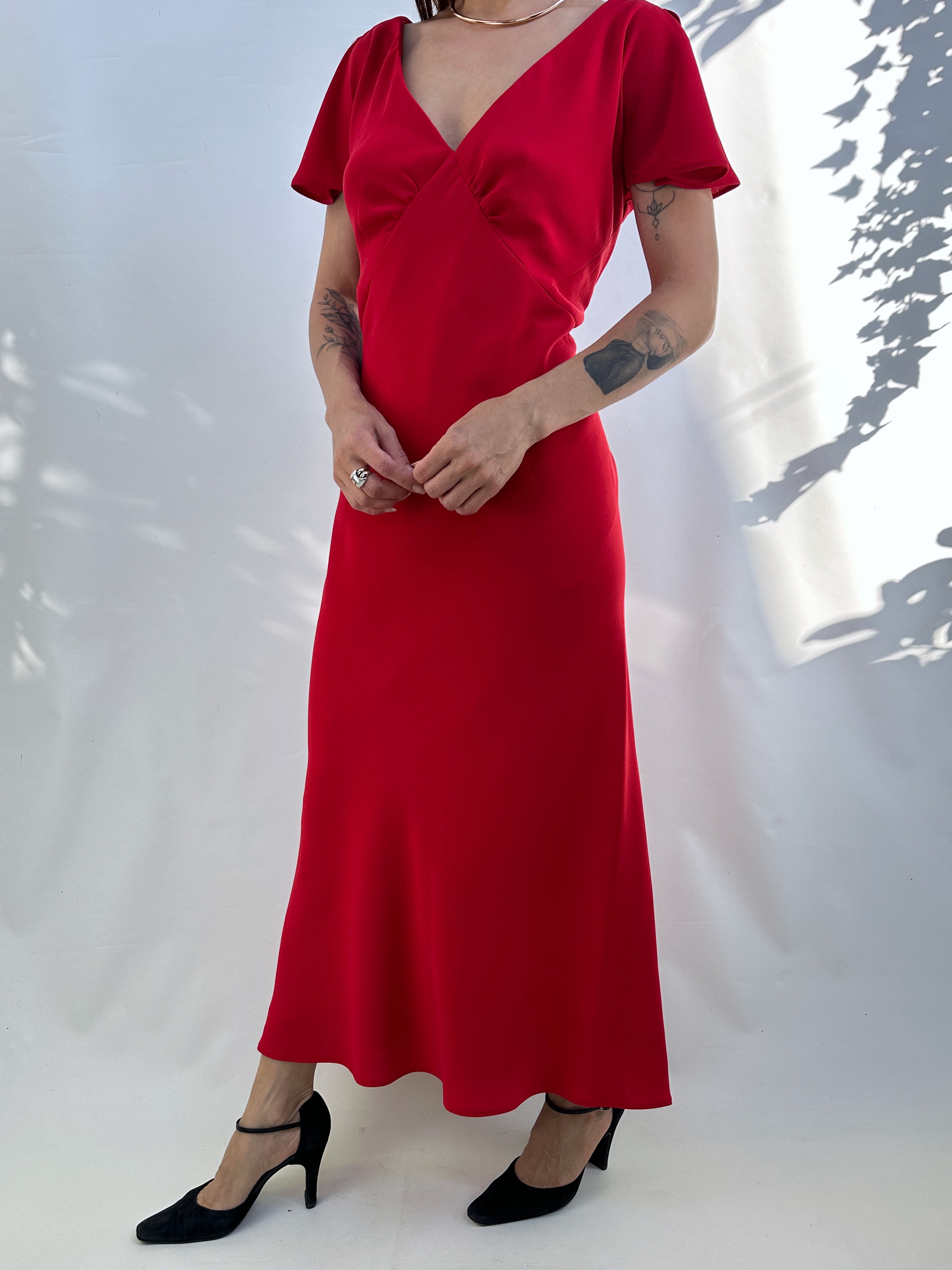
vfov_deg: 69.4
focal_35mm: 25
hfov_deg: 54.9
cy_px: 633
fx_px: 917
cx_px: 458
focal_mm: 6.86
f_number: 1.78
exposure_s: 1/475
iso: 80
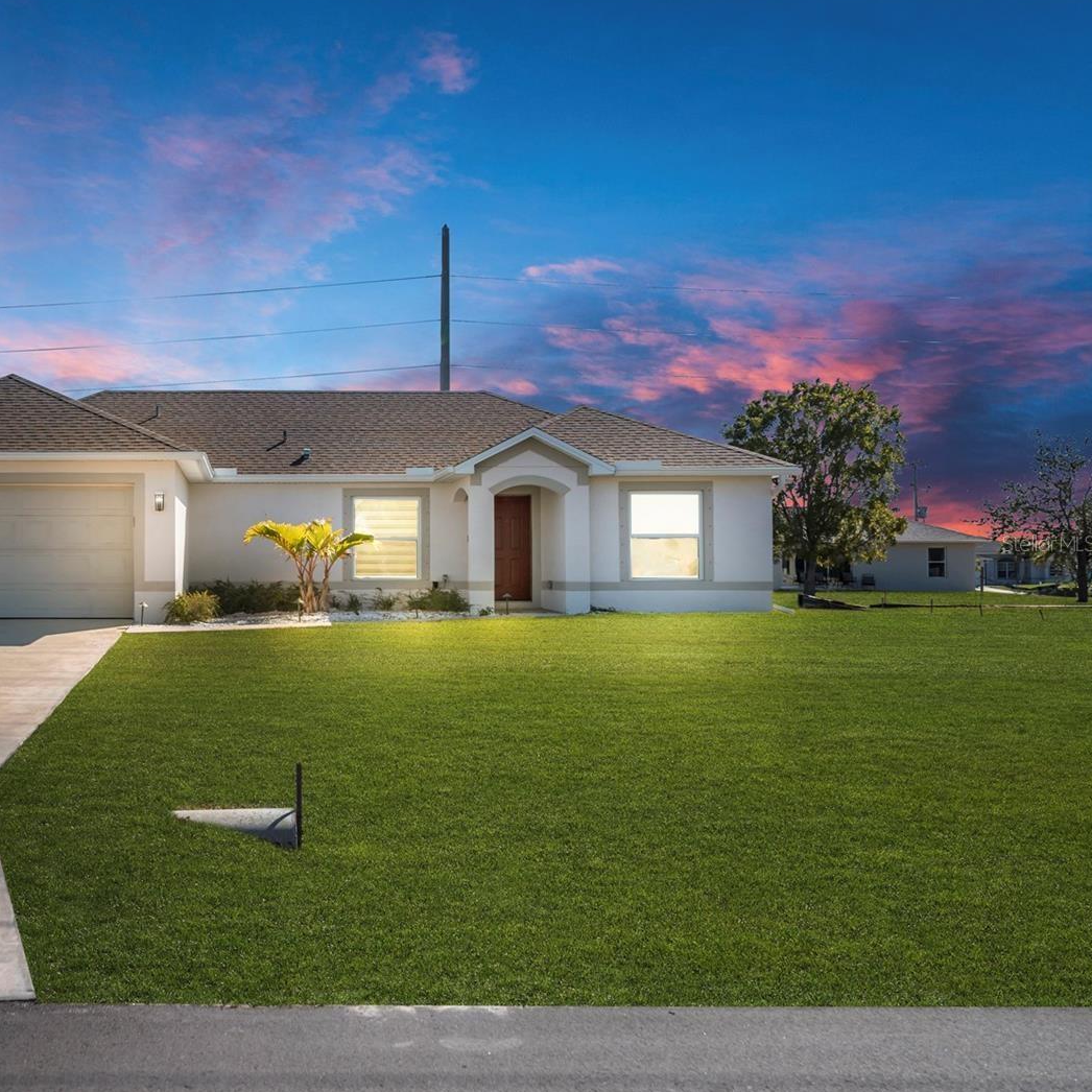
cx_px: 265
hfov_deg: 41.5
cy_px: 543
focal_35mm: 39
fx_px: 1392
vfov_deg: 42.8
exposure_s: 1/400
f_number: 8
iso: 100
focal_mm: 20
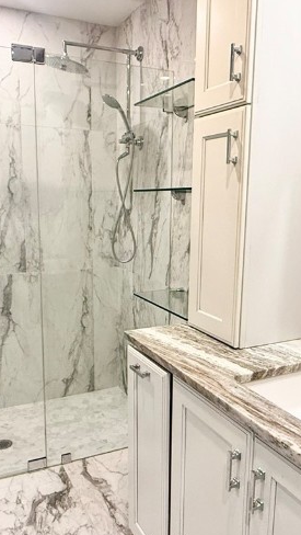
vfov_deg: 61.0
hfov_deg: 36.7
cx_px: 147
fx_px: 453
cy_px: 278
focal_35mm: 32
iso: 320
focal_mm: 2.22
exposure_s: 1/120
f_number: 2.2
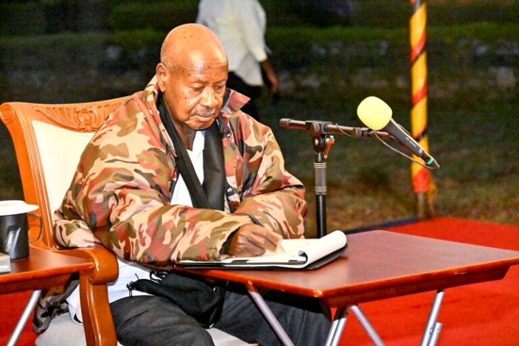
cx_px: 260
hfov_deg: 14.7
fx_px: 2018
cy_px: 173
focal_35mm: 140
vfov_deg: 9.8
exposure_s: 1/320
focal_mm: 140
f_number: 6.3
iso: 25600
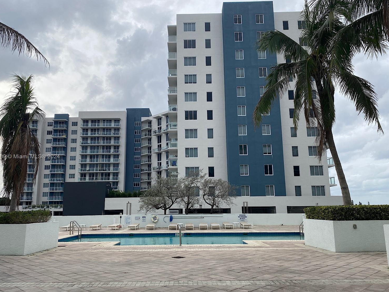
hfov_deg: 63.4
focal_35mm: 28
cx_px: 186
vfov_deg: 49.7
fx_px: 315
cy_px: 157
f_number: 1.8
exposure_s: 1/2463
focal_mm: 4.25
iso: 32
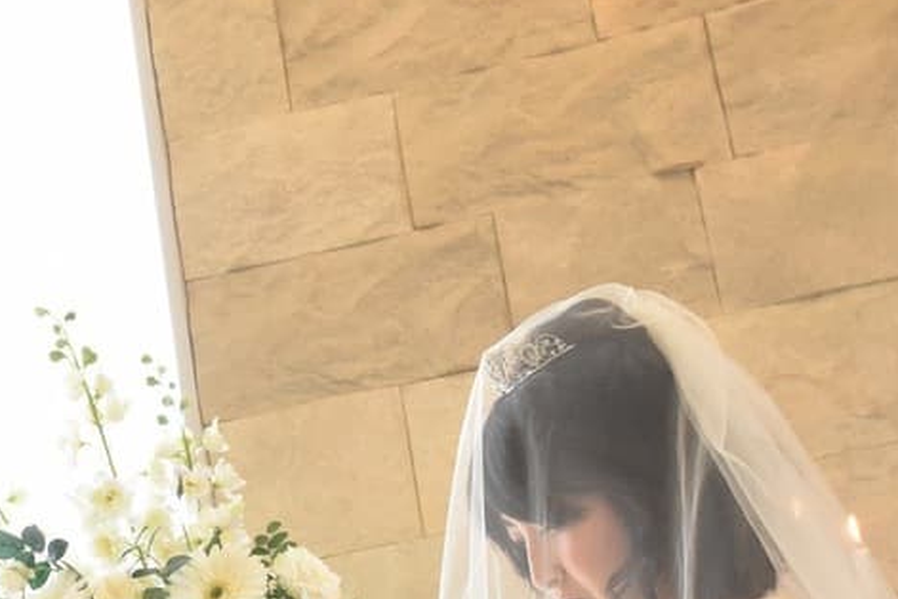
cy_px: 496
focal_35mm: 110
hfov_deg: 18.3
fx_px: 2744
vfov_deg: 12.4
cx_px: 124
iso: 2000
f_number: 5.6
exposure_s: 1/100
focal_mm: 24
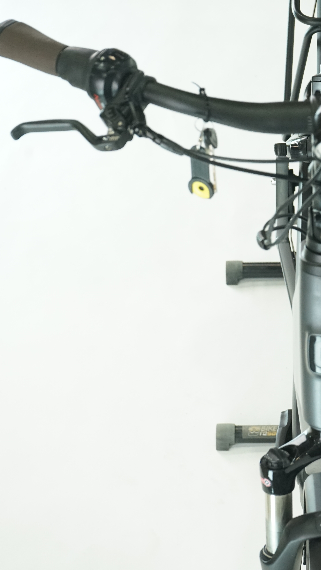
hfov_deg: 10.8
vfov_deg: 19.3
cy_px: 287
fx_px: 1680
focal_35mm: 111
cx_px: 332
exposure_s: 1/200
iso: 2500
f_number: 7.1
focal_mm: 70
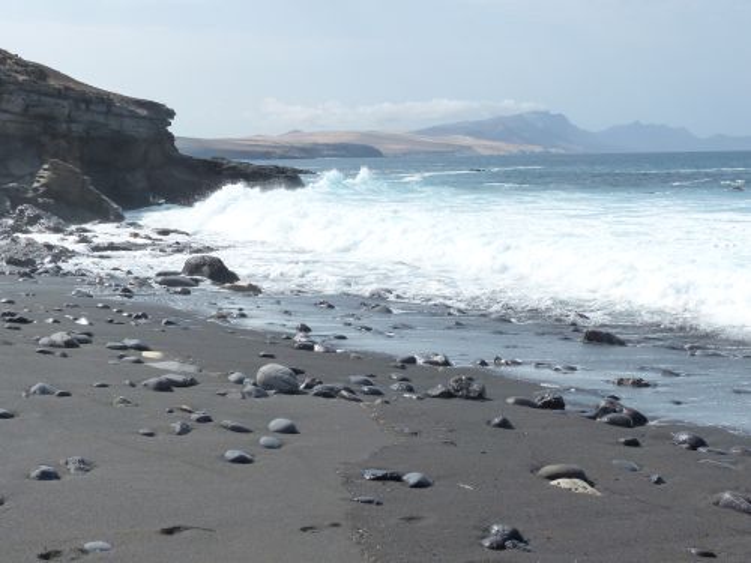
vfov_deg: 29.1
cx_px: 376
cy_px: 282
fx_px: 1085
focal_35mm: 50
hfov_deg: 38.2
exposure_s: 1/1300
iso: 160
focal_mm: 9.1
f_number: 4
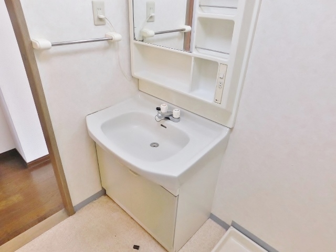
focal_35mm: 23
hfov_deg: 73.9
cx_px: 168
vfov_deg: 58.9
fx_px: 223
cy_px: 126
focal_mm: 4
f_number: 3
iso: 200
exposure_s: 1/30
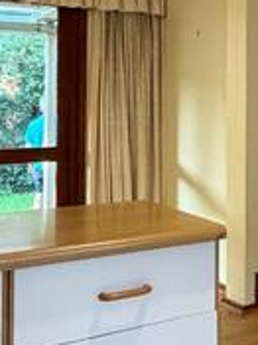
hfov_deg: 18.9
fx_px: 637
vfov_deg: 29.9
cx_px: 429
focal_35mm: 64
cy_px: 101
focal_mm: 2.22
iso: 500
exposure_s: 1/50
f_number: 2.2
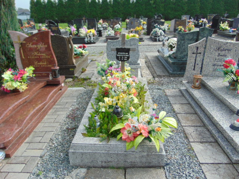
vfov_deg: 54.9
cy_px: 90
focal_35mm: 25
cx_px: 120
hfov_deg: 69.4
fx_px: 173
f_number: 3
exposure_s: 1/640
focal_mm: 4.5
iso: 80
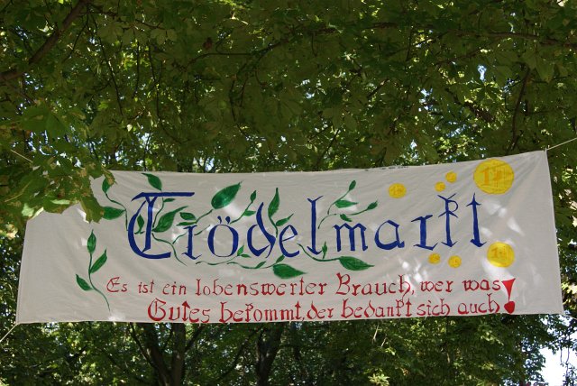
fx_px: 842
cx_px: 288
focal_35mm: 52
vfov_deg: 25.8
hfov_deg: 37.8
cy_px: 193
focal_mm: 35
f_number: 5.6
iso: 100
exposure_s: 1/80
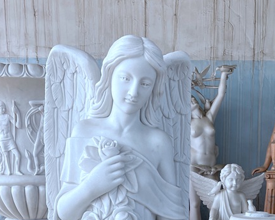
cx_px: 172
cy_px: 248
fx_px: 513
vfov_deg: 22.7
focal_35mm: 63
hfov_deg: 29.9
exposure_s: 1/518
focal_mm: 5.1
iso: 32
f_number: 1.6
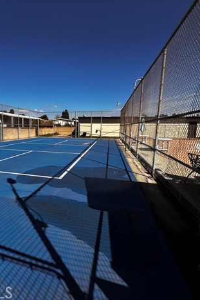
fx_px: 167
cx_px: 58
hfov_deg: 59.6
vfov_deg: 84.0
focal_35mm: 20
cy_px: 147
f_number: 2.2
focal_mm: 2.22
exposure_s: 1/2747
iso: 50
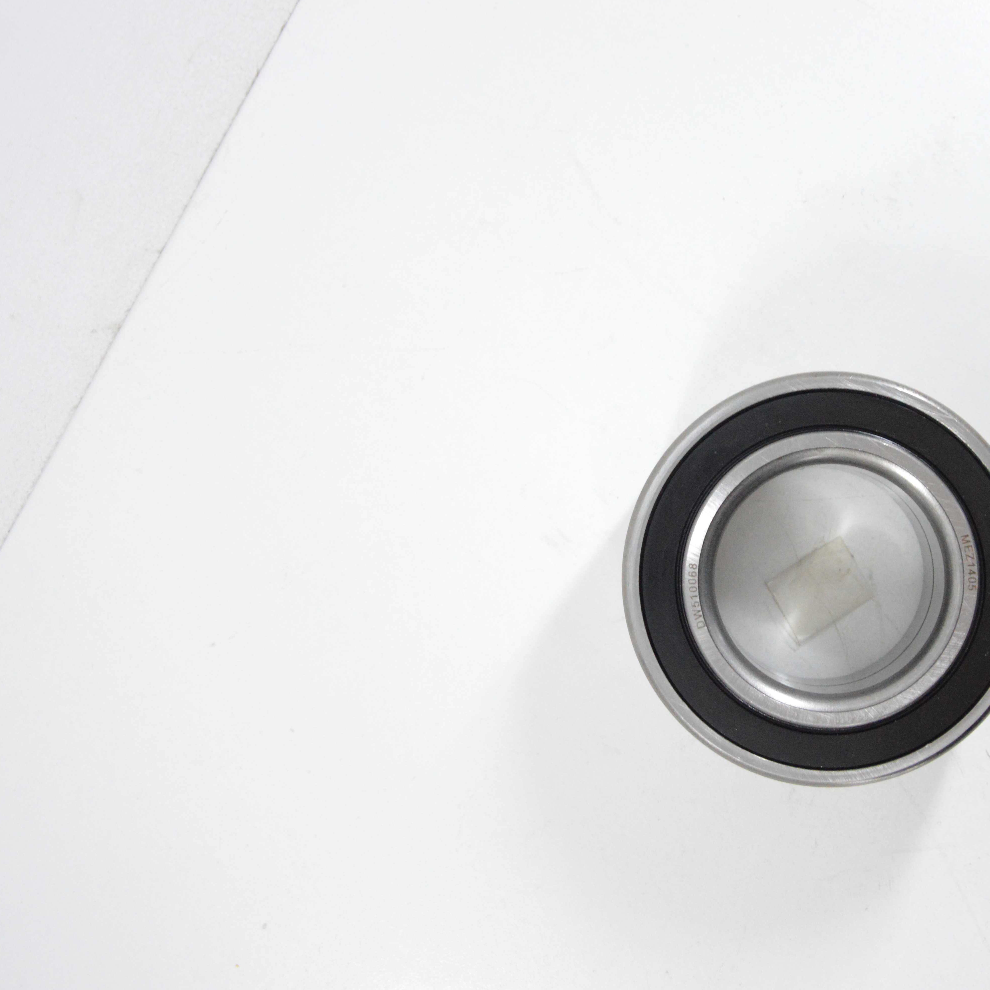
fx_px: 1877
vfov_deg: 29.6
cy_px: 492
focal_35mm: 58
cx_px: 641
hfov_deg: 29.4
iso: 3200
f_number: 8
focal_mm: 30
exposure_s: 1/100
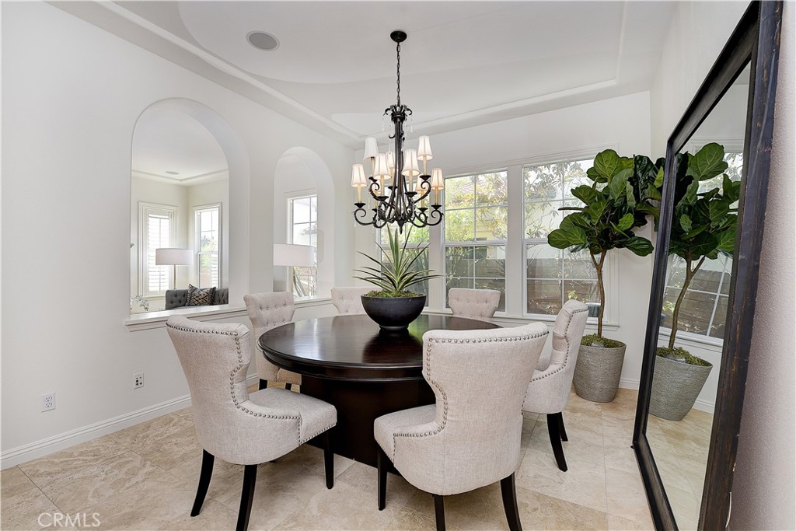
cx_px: 398
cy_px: 266
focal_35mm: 15
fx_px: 332
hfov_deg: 100.4
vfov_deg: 77.3
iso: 200
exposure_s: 1/60
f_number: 7.1
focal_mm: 15
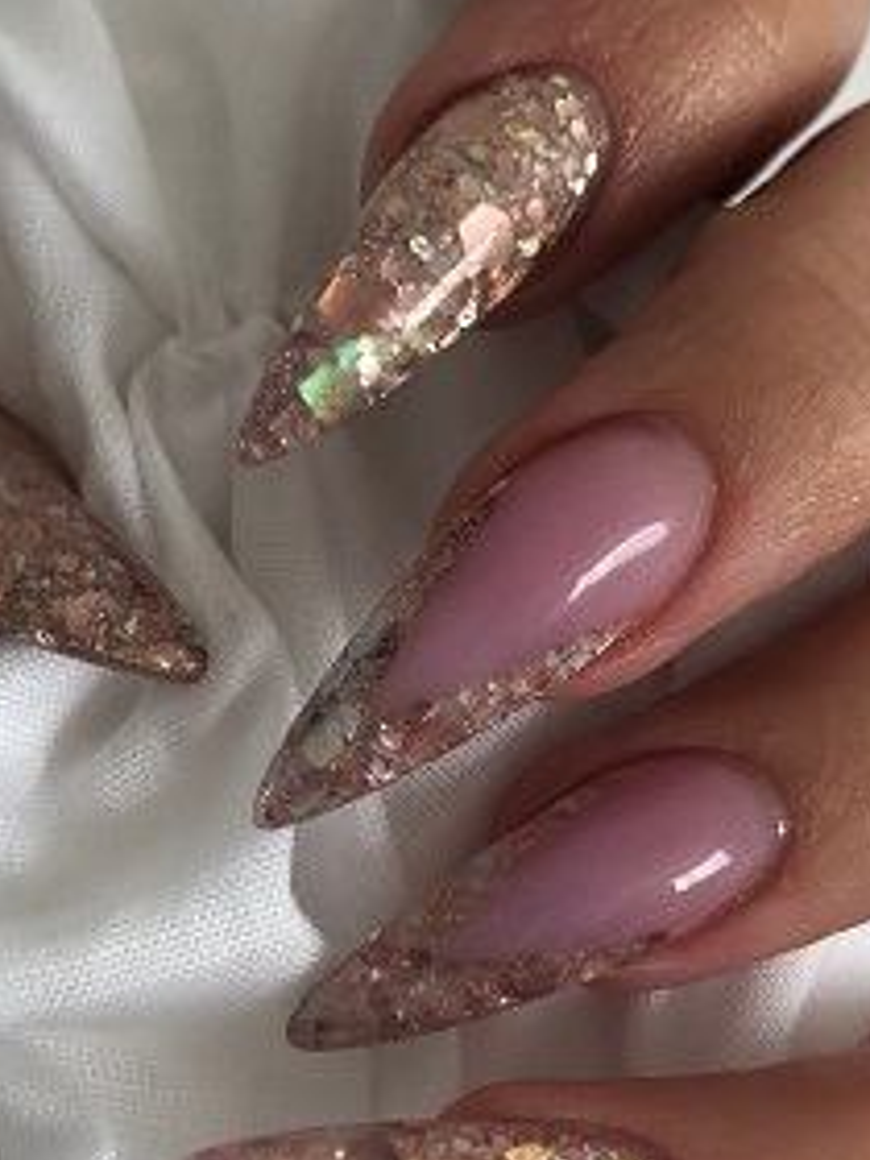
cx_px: 514
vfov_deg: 46.8
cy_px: 617
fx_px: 1340
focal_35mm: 40
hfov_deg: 35.9
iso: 50
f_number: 1.8
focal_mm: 3.99
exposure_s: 1/120
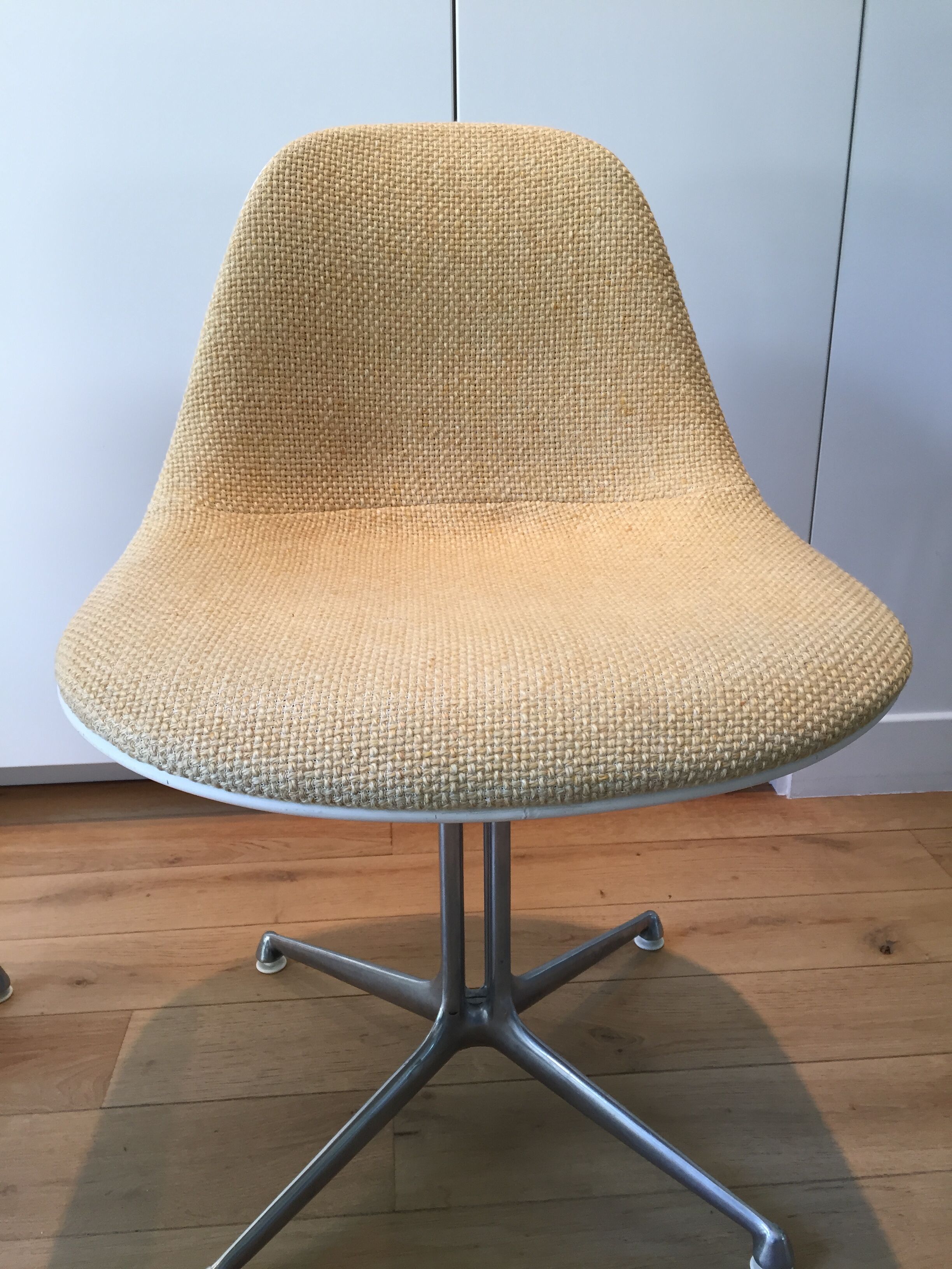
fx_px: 1063
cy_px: 634
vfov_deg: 61.7
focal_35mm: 29
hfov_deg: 48.2
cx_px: 476
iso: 32
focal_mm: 4.15
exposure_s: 1/33
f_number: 2.2
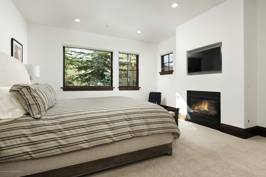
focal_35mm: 19
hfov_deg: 86.9
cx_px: 133
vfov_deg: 64.6
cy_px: 88
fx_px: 140
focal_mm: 19
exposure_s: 1/200
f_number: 7.1
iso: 1000
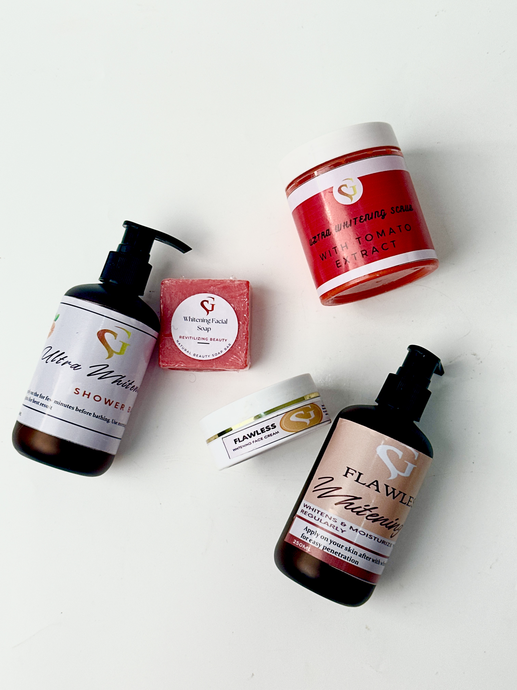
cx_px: 258
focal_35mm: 48
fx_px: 956
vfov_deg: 39.7
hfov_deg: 30.3
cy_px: 345
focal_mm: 6.86
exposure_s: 1/193
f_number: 1.78
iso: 50
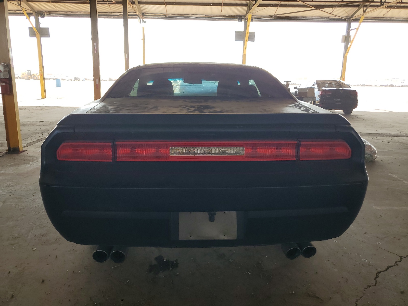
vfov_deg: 53.1
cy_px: 153
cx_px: 204
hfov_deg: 67.3
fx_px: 306
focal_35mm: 26
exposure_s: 1/345
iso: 50
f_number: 1.5
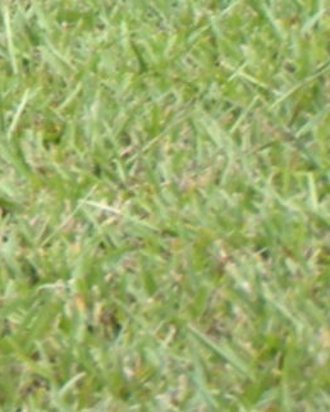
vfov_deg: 3.3
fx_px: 7099
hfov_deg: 2.6
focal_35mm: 582
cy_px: -543
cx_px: -1140
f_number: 4.5
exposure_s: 1/68.2
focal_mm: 12.5
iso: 64
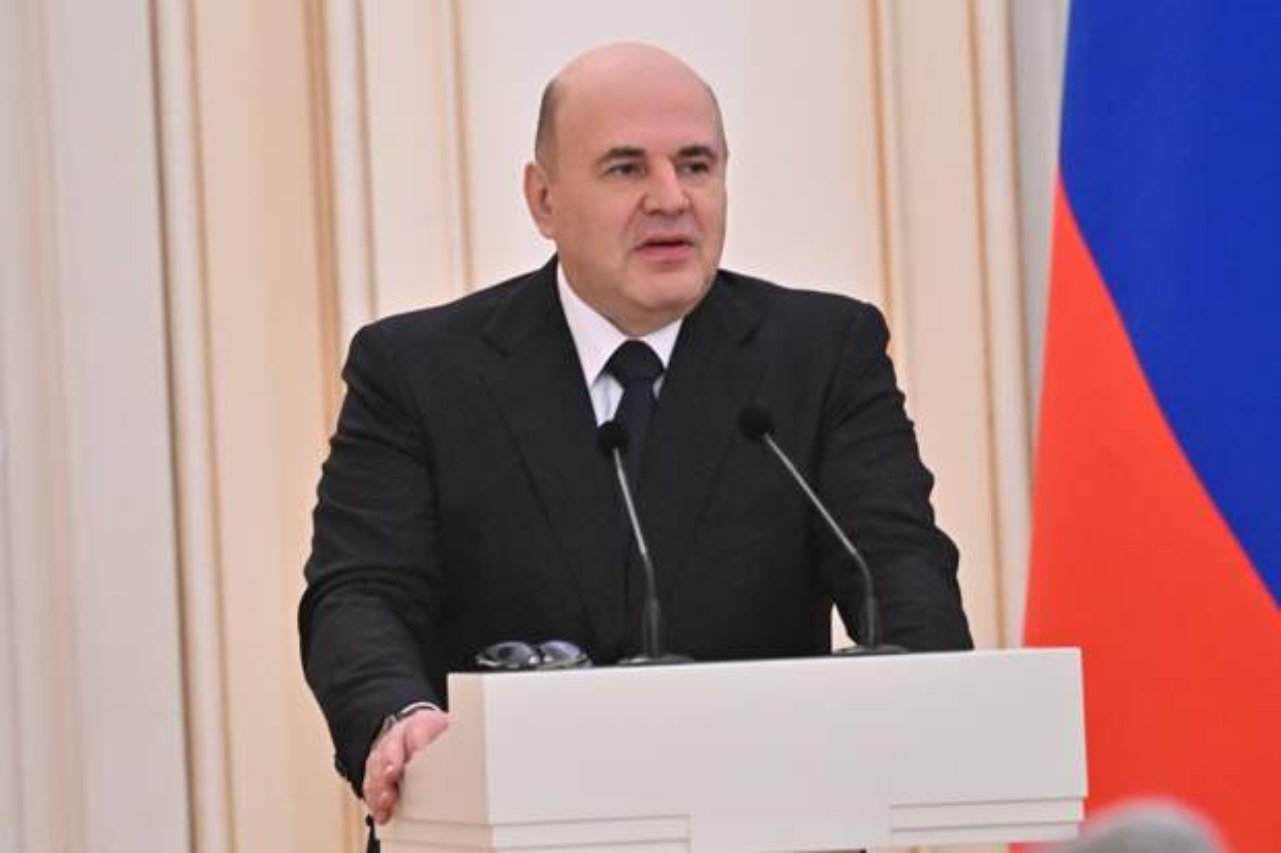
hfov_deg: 3.4
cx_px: 640
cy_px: 426
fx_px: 21343
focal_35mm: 600
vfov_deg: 2.3
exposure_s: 1/250
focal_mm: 400
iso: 6400
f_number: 6.3
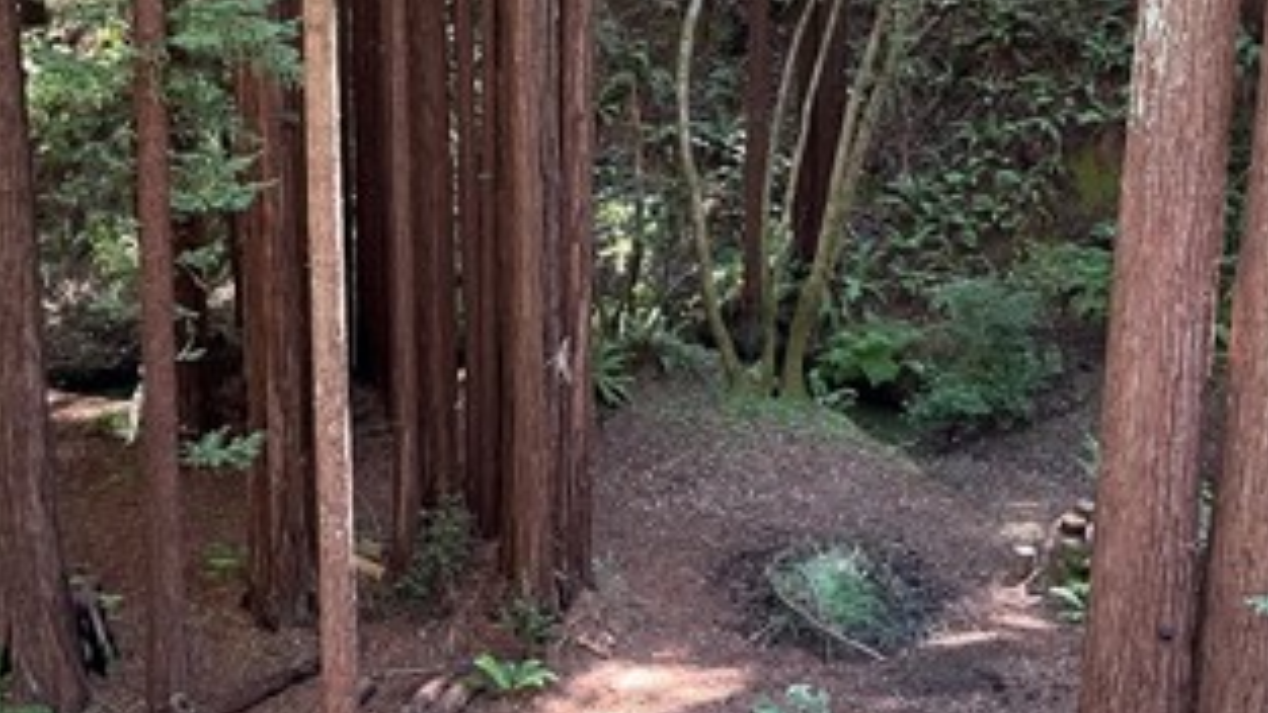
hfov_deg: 35.9
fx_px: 1950
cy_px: 170
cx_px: 510
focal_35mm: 58
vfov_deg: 20.5
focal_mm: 5.1
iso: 200
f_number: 1.6
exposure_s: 1/60
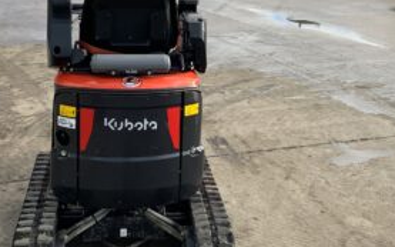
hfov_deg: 29.0
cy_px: 43
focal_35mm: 71
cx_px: 204
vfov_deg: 18.1
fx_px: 764
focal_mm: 3
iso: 16
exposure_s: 1/816
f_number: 1.8
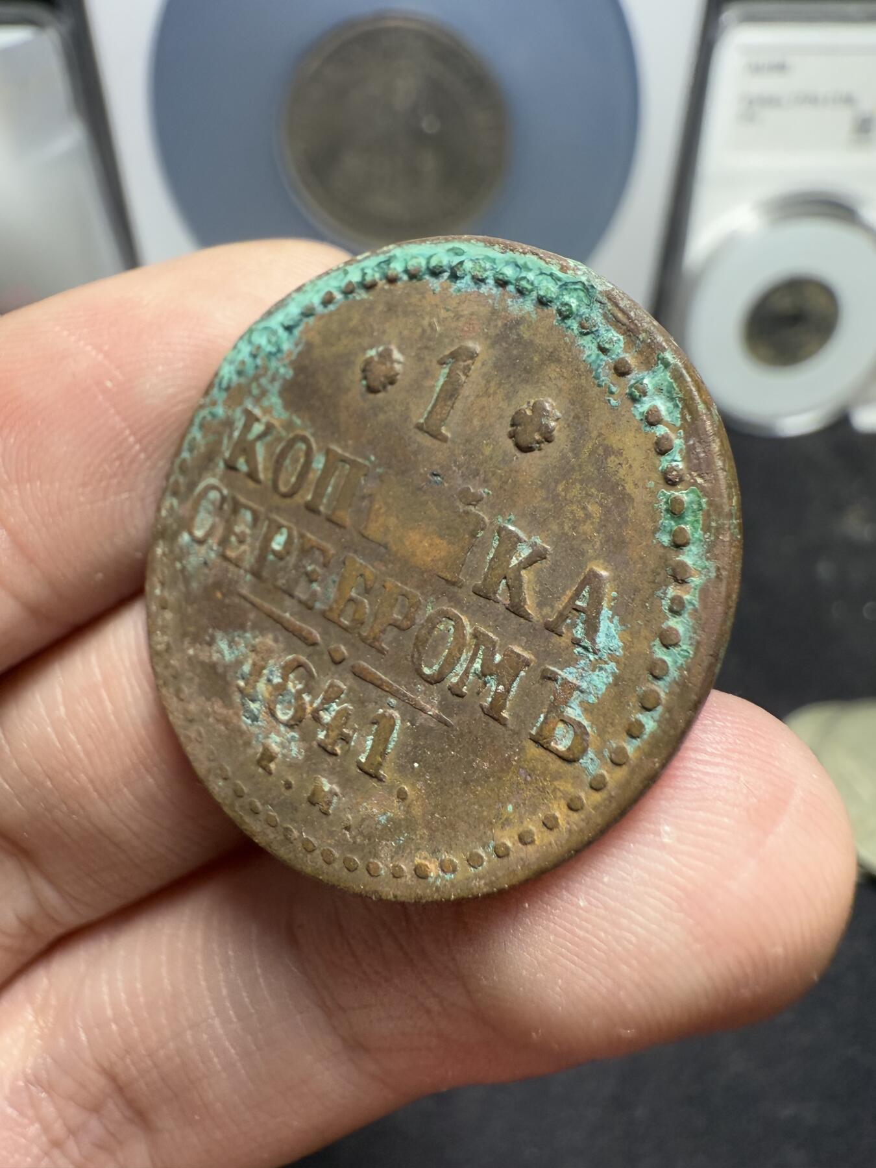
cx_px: 438
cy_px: 584
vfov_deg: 71.6
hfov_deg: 56.8
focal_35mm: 24
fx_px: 810
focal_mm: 2.22
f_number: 2.2
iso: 160
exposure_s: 1/99
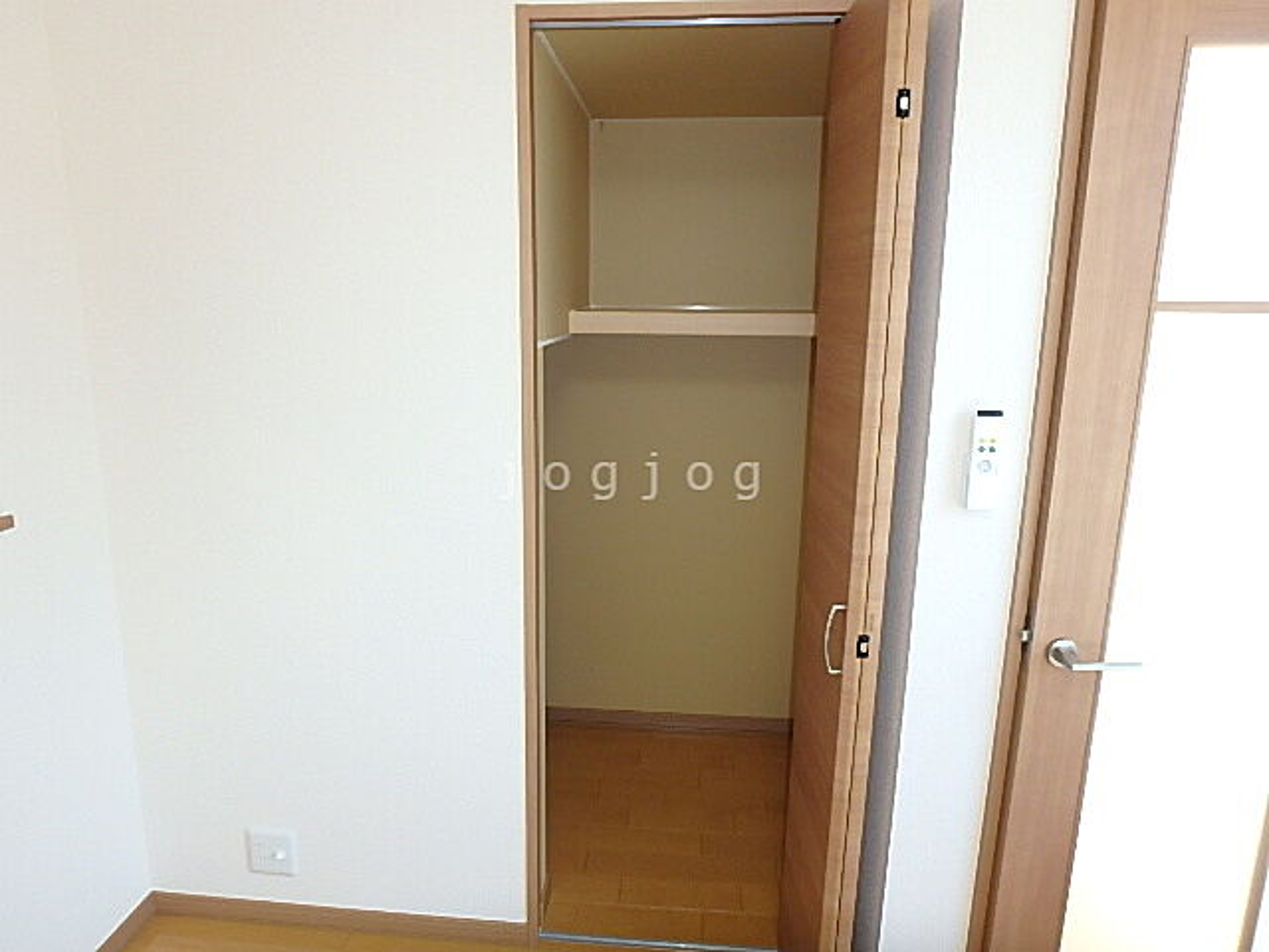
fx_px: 770
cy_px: 476
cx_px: 634
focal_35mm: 21
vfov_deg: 63.4
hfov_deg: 79.0
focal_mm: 3.7
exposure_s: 1/50
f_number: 3.5
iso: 200
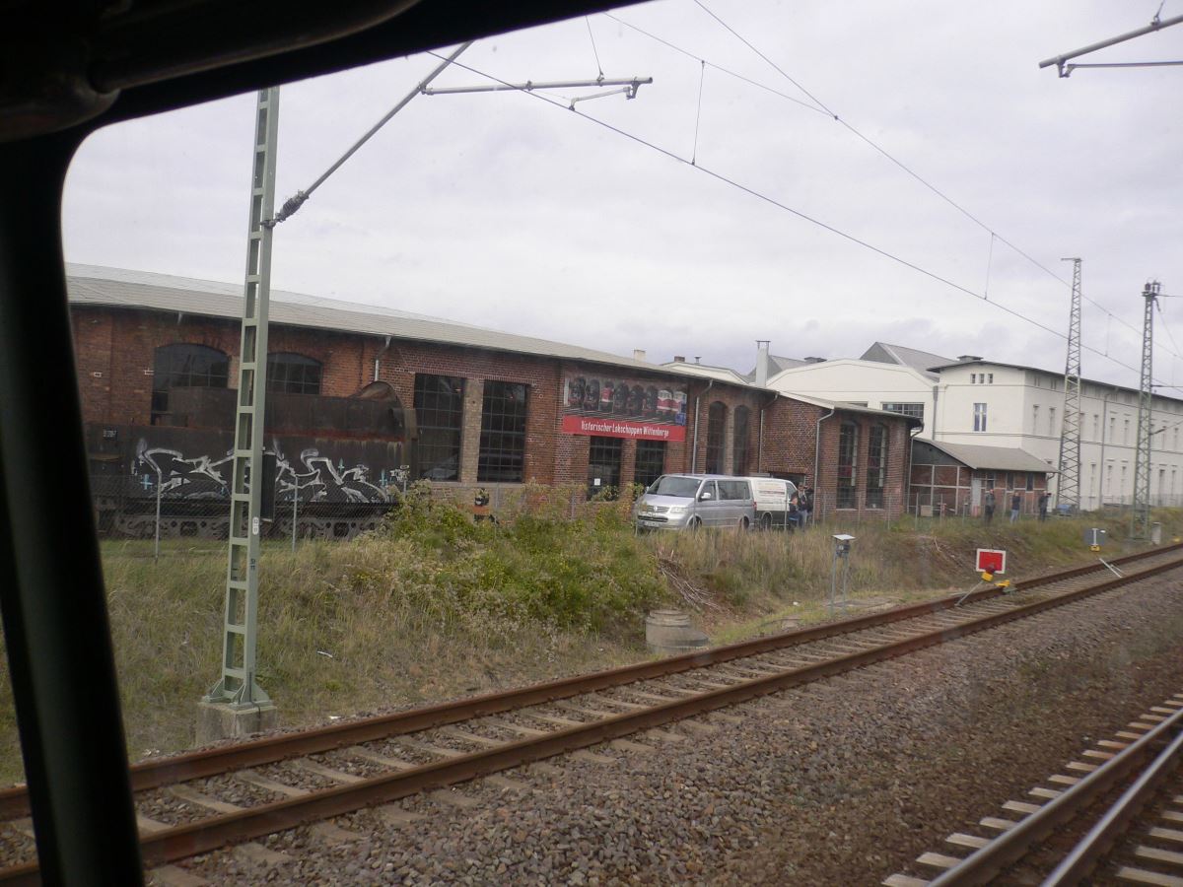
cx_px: 592
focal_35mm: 35
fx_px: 1196
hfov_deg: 52.6
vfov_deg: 40.7
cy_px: 444
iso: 100
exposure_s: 1/800
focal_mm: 5.8
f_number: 2.8
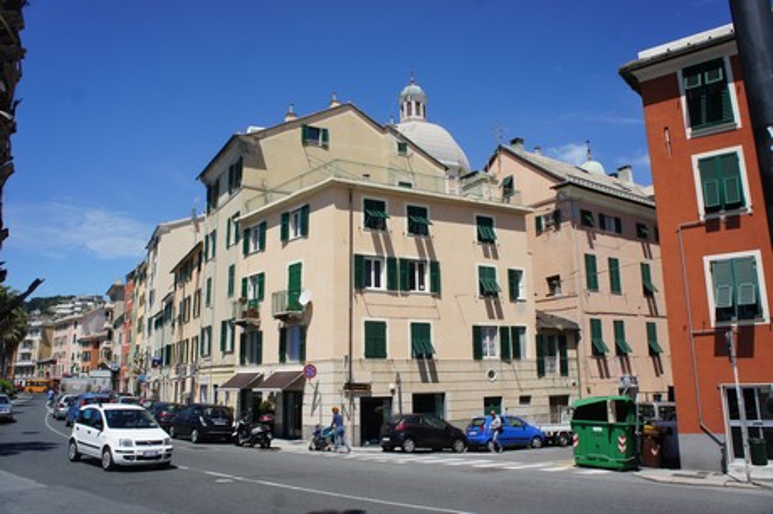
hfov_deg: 67.4
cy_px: 257
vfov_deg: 47.9
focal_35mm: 27
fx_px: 579
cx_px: 386
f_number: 7.1
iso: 200
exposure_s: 1/640
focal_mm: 18
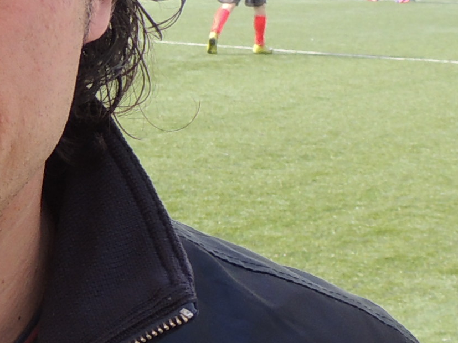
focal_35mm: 195
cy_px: 228
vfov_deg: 7.6
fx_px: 2580
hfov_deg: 9.8
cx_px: -235
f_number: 3.3
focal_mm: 6.2
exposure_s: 1/320
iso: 100
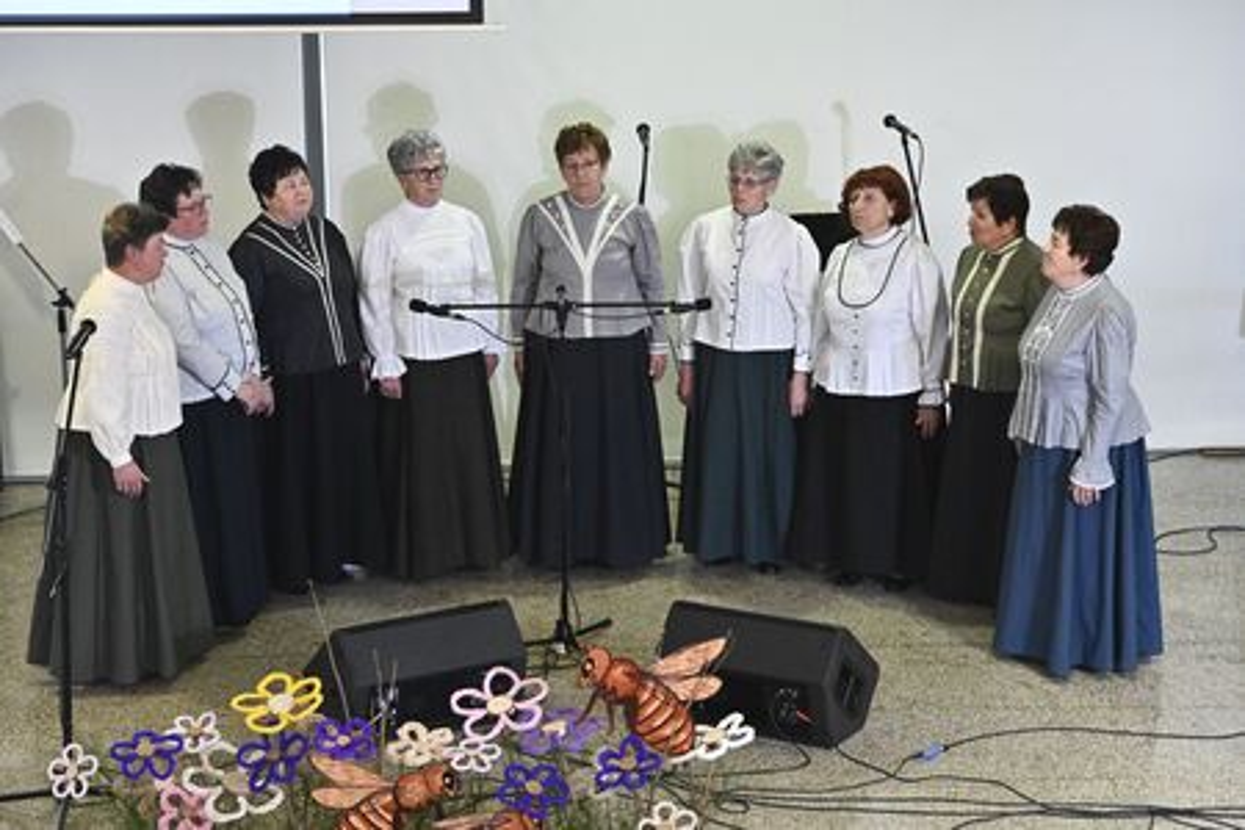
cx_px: 622
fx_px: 3873
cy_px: 415
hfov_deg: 18.3
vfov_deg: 12.2
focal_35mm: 112
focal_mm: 112
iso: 4000
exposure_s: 1/320
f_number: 5
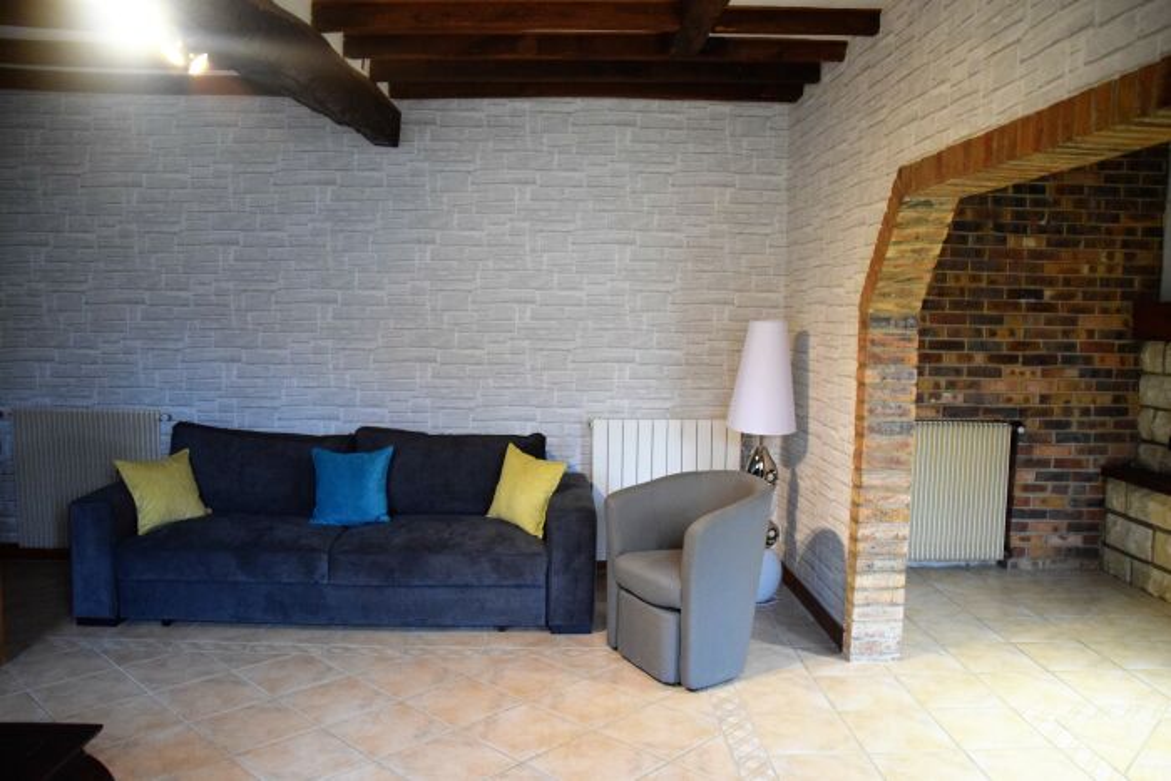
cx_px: 586
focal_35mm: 27
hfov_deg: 67.4
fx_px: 878
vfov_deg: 47.9
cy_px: 390
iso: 3200
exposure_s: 1/100
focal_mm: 18
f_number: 3.5
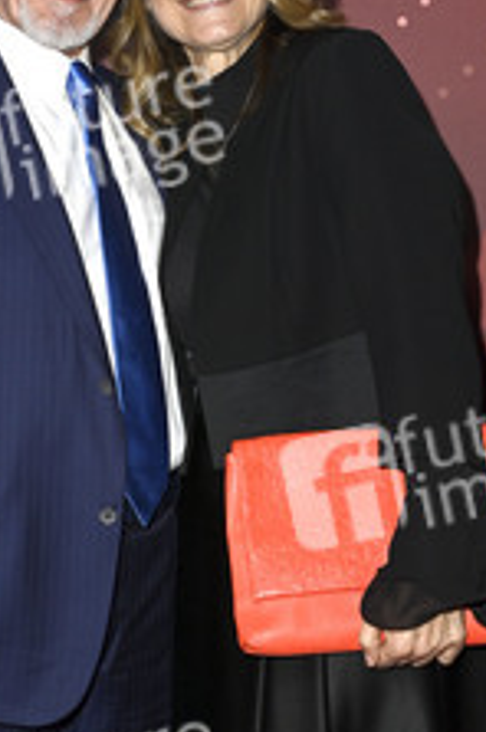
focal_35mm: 104
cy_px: 309
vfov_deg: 19.7
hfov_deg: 13.1
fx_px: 2112
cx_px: 151
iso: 800
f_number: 5.6
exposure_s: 1/250
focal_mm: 58
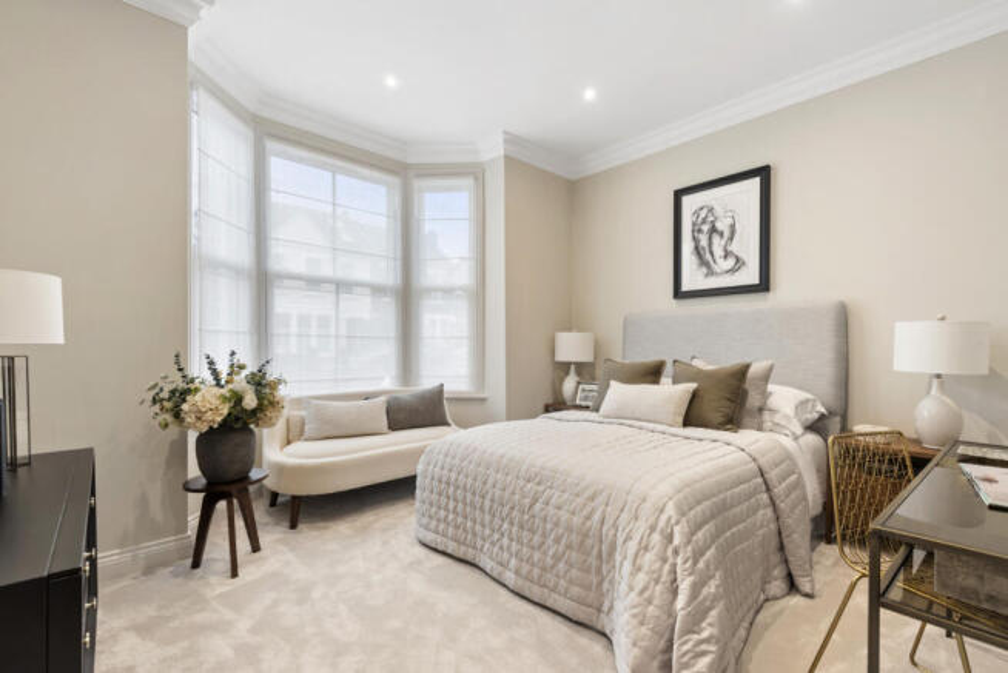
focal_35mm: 16
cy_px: 336
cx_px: 504
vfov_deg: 73.8
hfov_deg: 96.7
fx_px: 448
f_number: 10
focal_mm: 16
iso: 250
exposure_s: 1/1.25
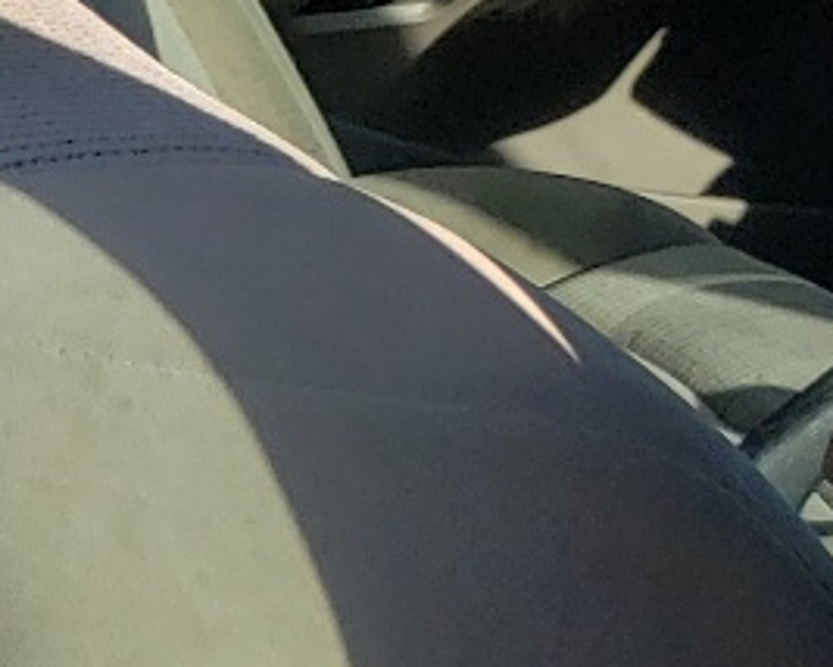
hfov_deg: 10.5
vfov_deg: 10.1
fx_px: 3750
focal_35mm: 152
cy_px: 558
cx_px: -1292
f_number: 1.5
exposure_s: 1/1429
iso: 50
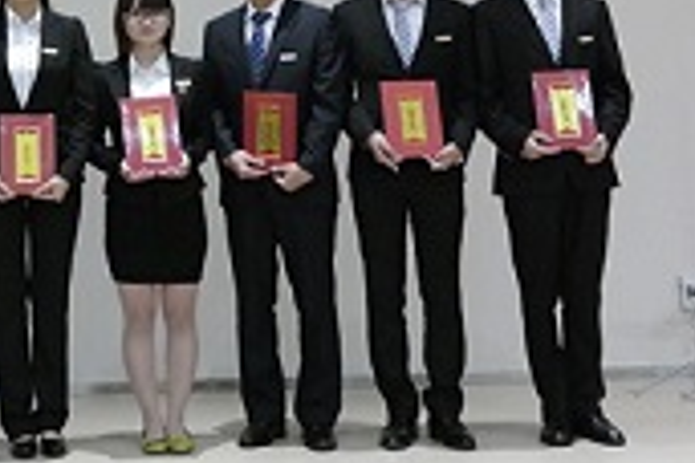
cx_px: -12
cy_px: -67
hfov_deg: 18.9
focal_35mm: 105
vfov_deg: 12.8
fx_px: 2027
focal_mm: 24
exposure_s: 1/60
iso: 3200
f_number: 3.5
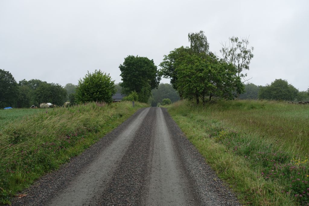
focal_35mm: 41
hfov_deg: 47.4
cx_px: 154
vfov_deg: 32.6
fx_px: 352
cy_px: 103
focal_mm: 15.1
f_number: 4
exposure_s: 1/400
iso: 125
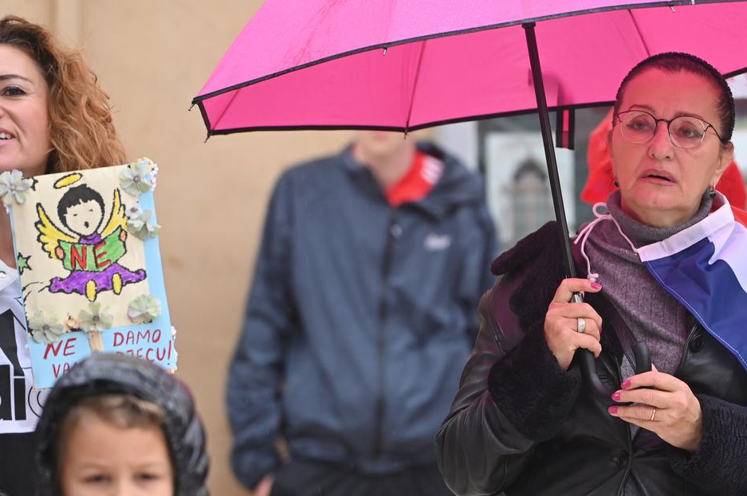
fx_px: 6904
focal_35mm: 333
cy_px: 309
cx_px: 596
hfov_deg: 6.2
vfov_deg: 4.1
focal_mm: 195
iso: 720
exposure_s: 1/500
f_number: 5.6
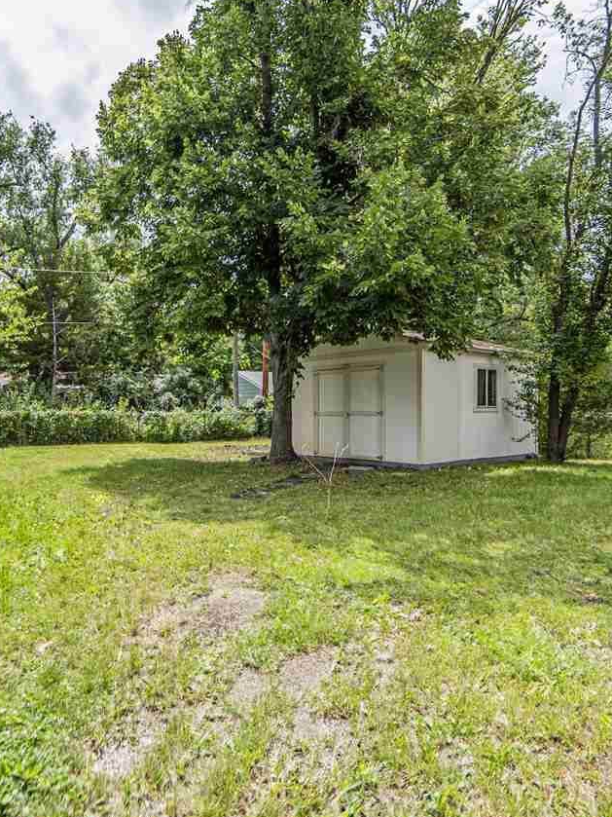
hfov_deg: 58.8
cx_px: 177
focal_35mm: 22
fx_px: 519
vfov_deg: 76.4
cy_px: 406
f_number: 8
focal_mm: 10
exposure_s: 1/320
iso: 100
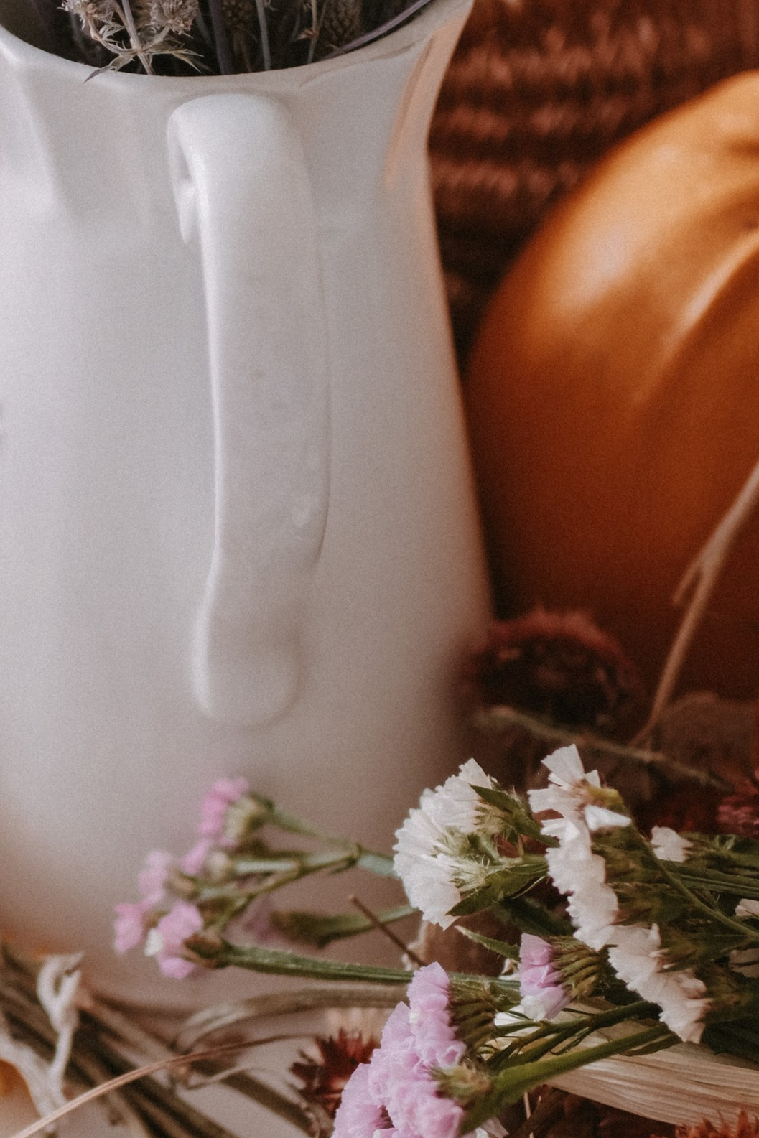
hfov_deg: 12.4
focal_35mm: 109
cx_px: -57
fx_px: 3446
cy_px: 592
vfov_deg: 18.8
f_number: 1.4
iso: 320
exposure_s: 1/250
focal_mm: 30
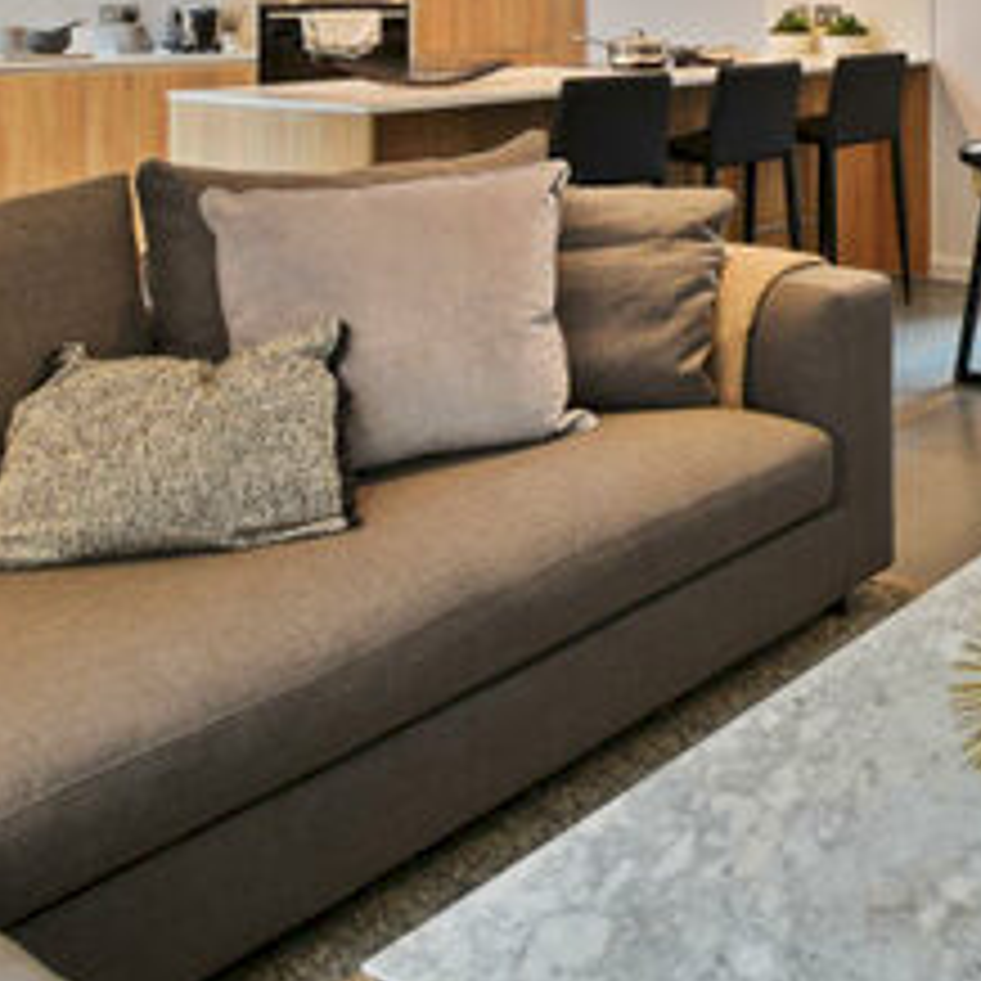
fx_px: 1315
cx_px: 1206
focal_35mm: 41
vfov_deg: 36.6
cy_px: -11
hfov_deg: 32.8
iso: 100
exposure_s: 1
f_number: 8
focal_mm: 10
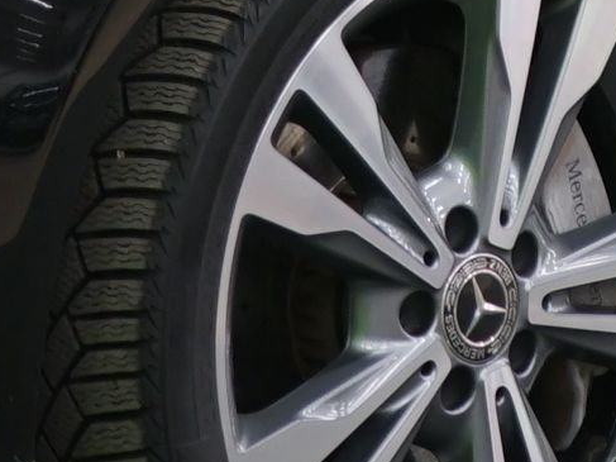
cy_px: -543
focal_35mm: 334
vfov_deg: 4.4
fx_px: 5942
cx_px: 573
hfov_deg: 5.9
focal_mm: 43
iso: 400
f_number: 4.5
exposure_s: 1/6
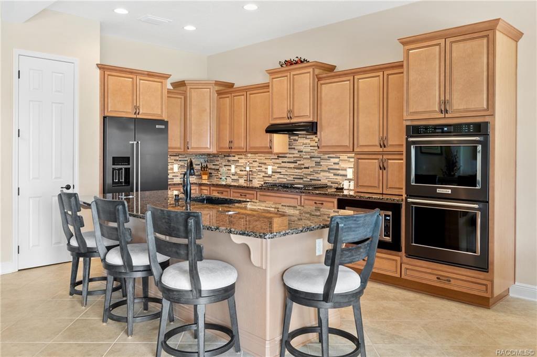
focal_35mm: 27
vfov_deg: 47.9
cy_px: 178
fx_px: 403
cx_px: 268
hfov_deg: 67.4
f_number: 8
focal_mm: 18
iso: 320
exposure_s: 1/1.25
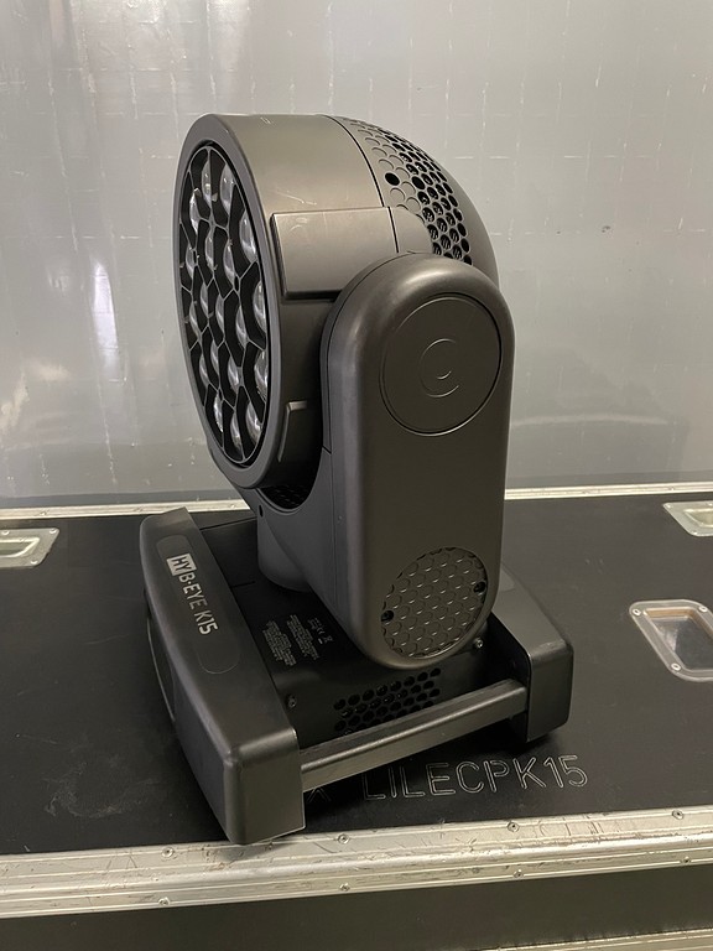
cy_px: 476
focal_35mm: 26
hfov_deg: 53.1
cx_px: 356
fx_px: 714
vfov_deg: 67.3
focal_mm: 4.2
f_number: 1.6
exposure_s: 1/25
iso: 640
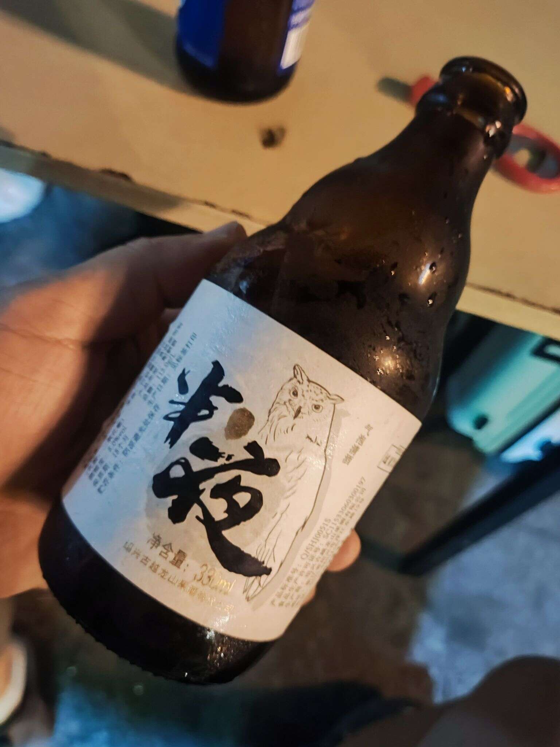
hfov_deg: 54.9
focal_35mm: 25
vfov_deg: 69.4
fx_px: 539
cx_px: 280
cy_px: 374
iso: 1464
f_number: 1.79
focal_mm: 4.71
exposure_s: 1/10.6
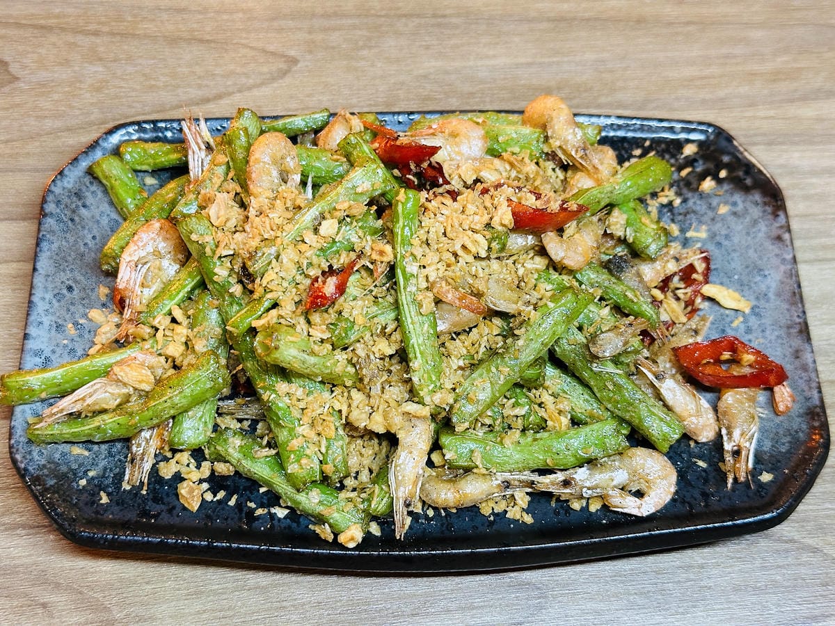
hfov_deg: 39.7
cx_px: 418
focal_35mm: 48
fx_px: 1158
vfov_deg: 30.3
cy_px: 313
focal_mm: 6.86
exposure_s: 1/40
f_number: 1.78
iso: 250
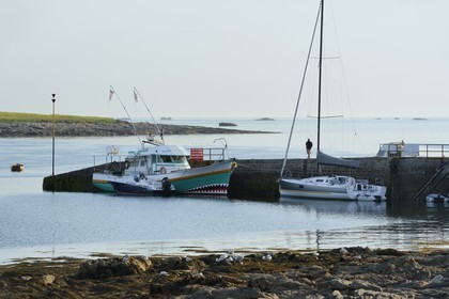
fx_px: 2494
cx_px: 224
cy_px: 150
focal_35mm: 200
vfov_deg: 6.9
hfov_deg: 10.3
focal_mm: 200
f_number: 10
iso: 200
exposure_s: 1/320
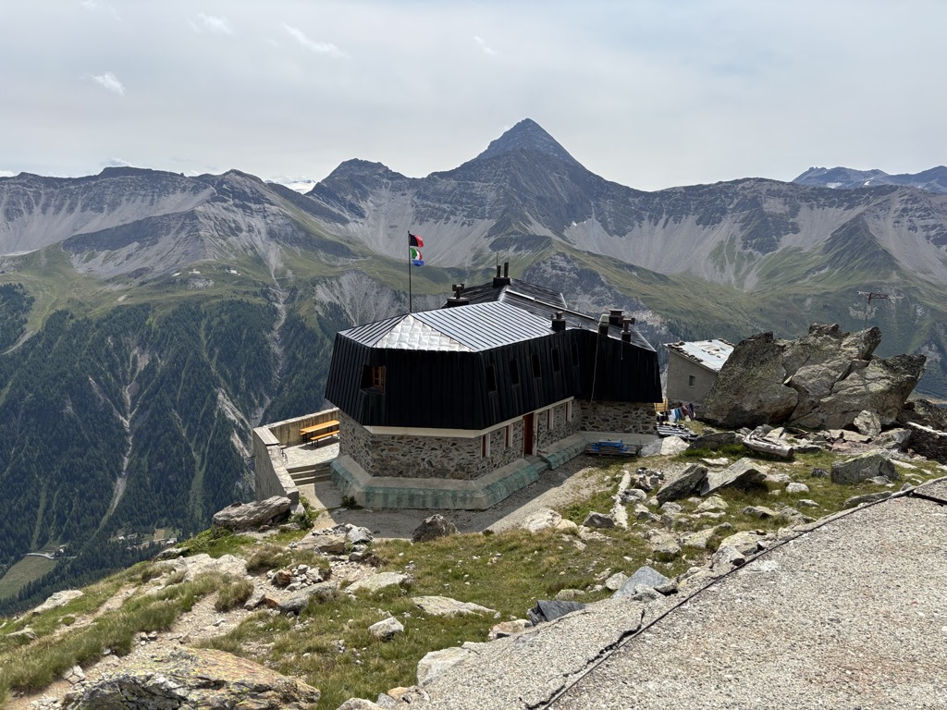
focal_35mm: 26
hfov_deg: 67.3
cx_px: 474
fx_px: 711
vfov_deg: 53.1
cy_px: 355
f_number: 1.6
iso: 50
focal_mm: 5.96
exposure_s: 1/4854
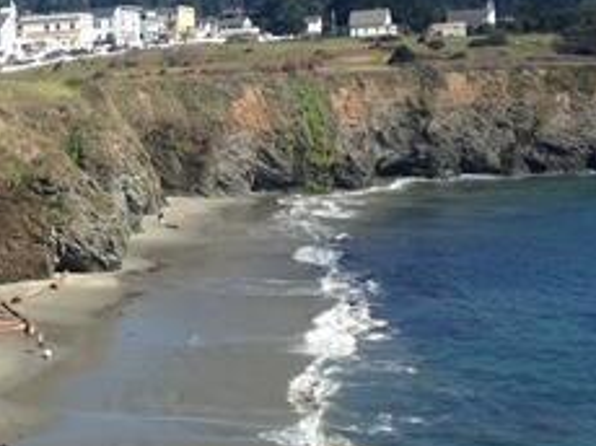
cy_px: 194
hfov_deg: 20.6
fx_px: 1582
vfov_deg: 16.0
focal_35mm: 92
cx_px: -3
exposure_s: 1/1642
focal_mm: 4.12
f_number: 2.4
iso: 50
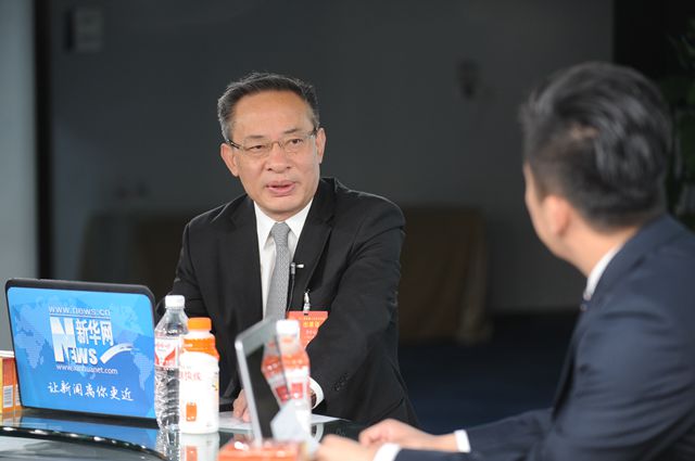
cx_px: 348
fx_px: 2121
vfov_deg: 12.4
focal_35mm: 110
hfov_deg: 18.6
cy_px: 230
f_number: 2.8
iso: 800
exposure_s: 1/250
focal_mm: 110
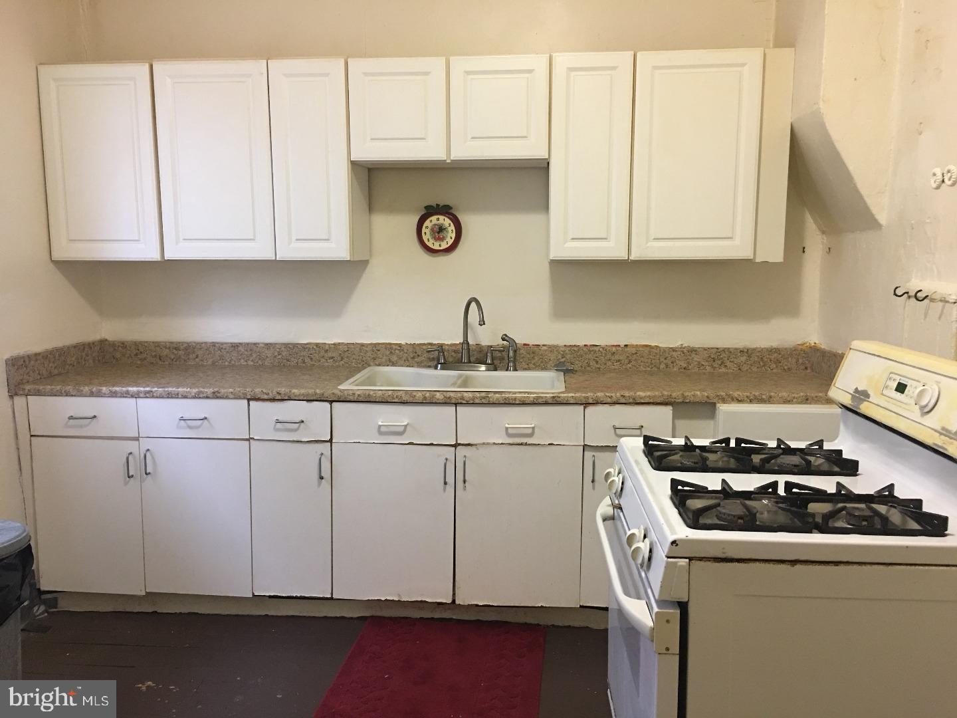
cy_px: 359
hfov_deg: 61.7
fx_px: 802
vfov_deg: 48.2
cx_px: 478
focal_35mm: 29
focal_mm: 4.15
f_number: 2.2
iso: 80
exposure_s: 1/15
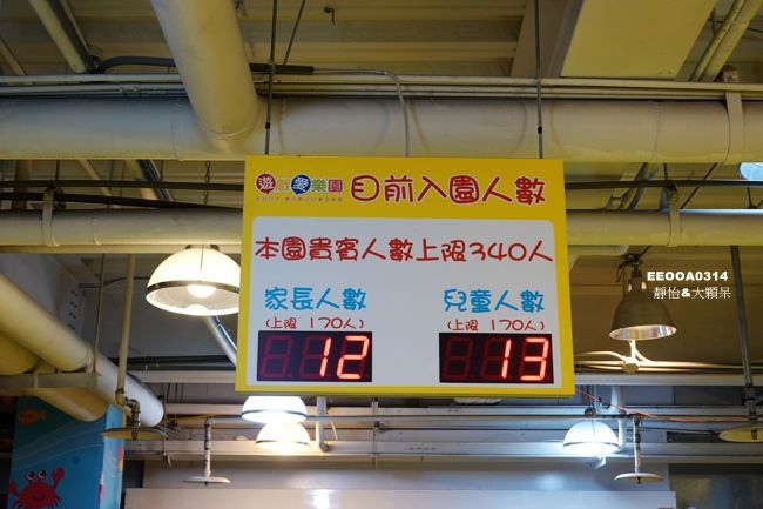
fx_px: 1059
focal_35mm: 50
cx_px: 382
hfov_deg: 39.6
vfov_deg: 27.0
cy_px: 254
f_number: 4
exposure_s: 1/50
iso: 250
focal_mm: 19.03
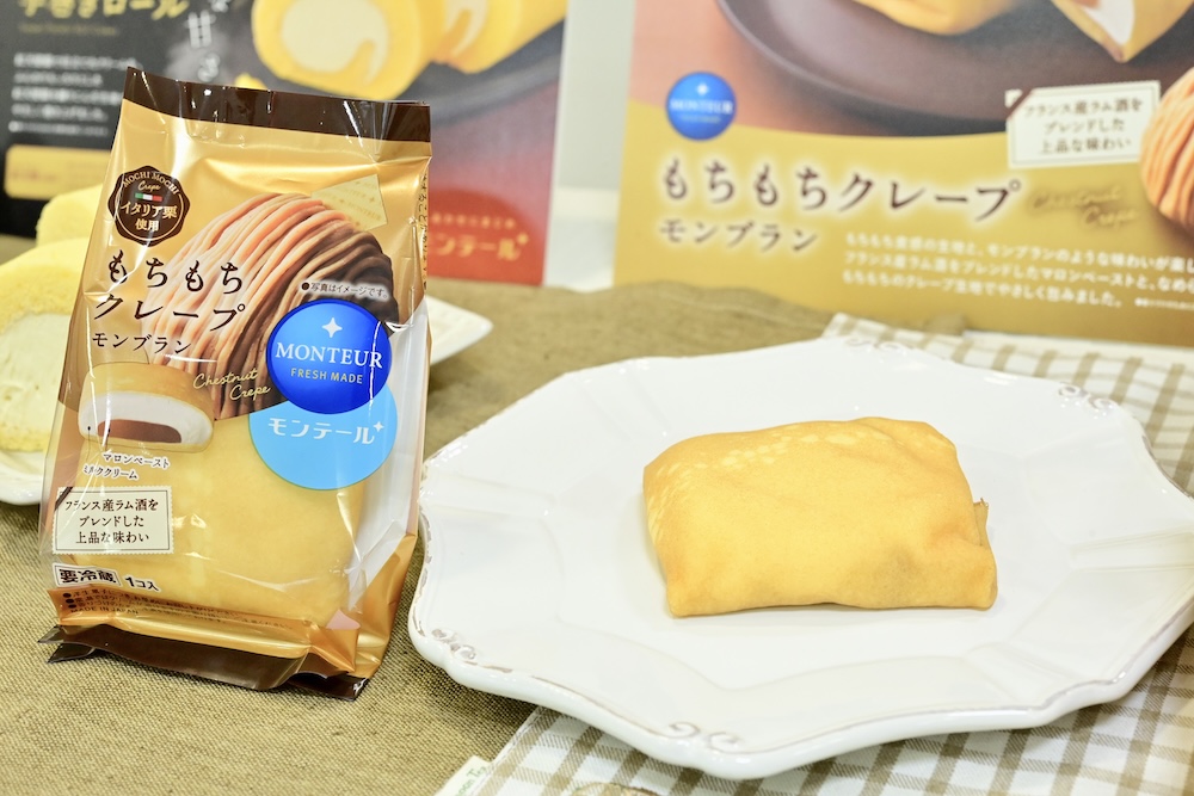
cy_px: 398
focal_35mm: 60
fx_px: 1990
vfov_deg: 22.6
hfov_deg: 33.4
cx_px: 597
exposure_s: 1/160
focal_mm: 60
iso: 6400
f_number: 9
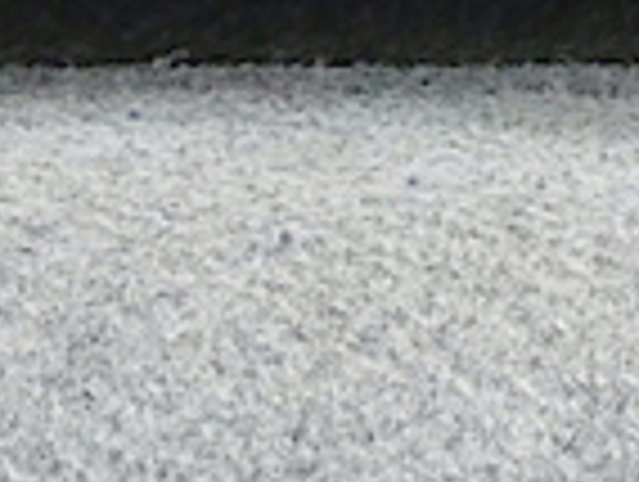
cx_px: 184
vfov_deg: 1.6
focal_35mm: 910
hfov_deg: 2.2
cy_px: -869
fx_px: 16827
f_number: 5.3
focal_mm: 24.2
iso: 200
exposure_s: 1/13
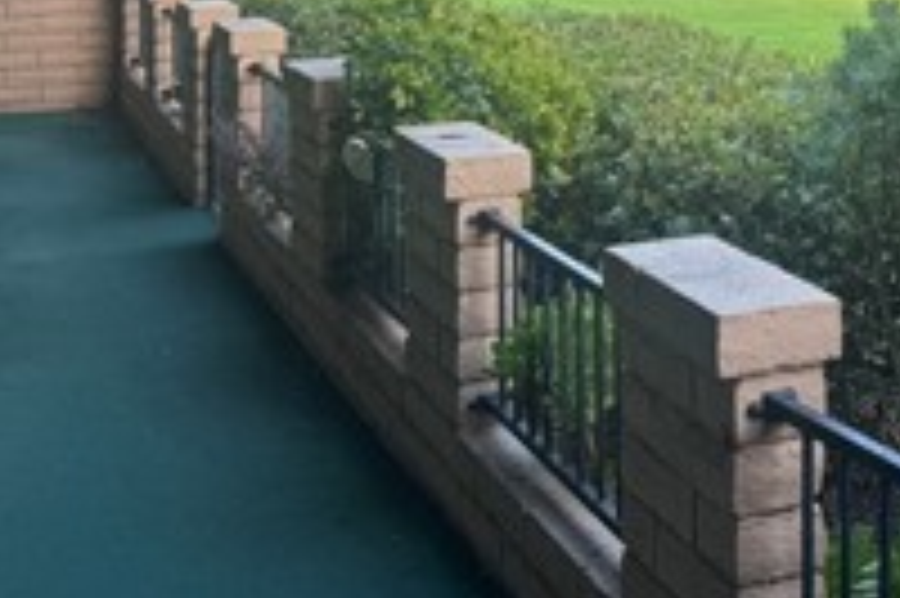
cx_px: 1220
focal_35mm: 80
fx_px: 1998
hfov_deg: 22.3
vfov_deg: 16.1
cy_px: -184
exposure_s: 1/362
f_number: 1.78
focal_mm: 6.76
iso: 80
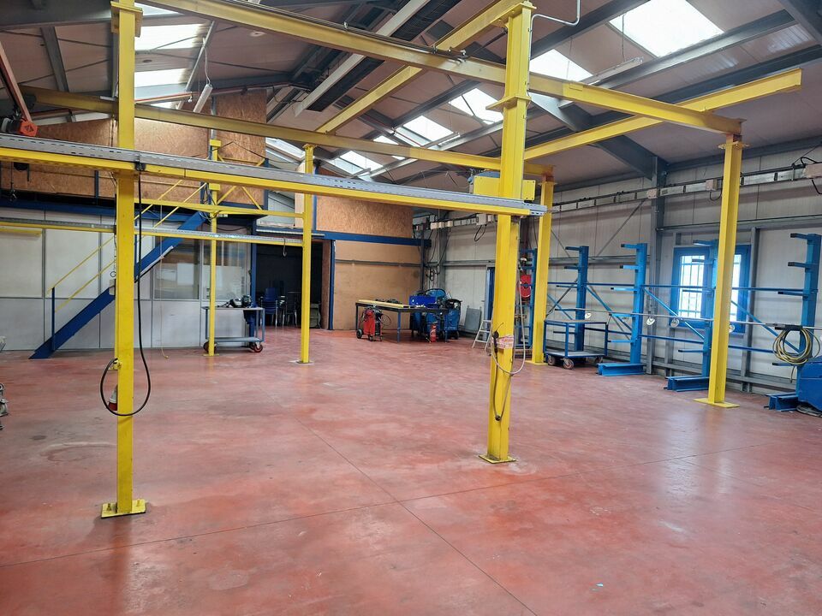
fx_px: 546
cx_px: 411
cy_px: 308
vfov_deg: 58.9
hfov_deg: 73.9
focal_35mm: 23
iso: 160
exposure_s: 1/50
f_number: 1.8
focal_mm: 5.54
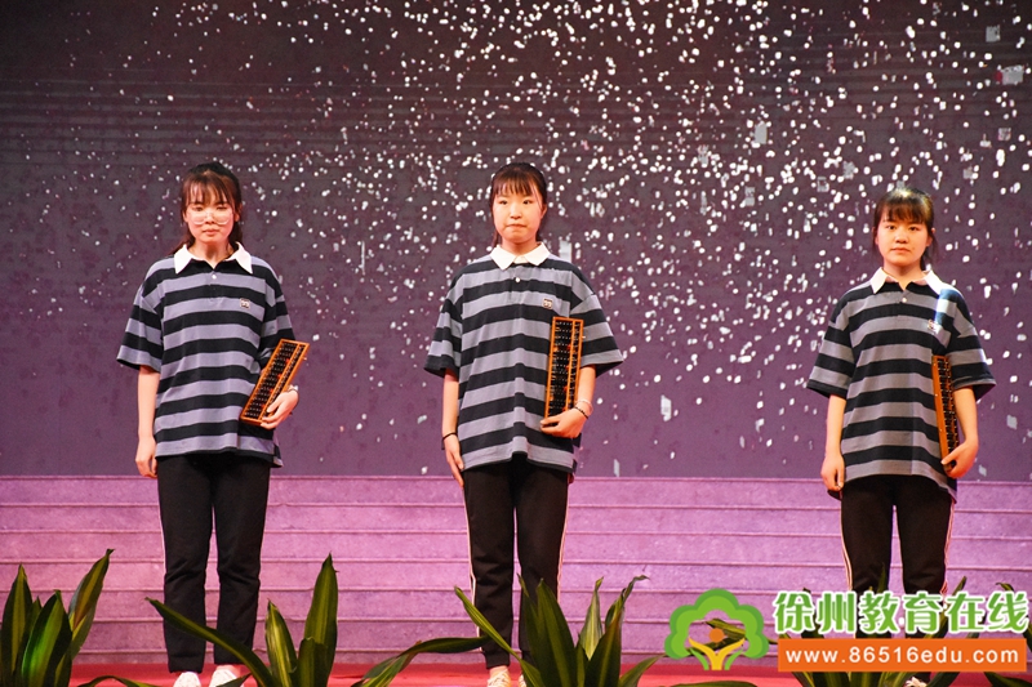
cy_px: 344
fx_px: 4815
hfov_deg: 12.2
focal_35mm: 168
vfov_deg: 8.2
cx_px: 516
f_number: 5.6
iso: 5600
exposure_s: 1/640
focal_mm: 112
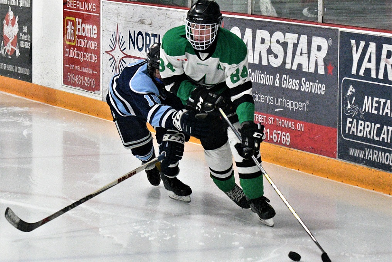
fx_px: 1144
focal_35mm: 105
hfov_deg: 19.5
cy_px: 131
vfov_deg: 13.0
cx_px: 196
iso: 11400
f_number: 5
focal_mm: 70
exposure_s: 1/1000
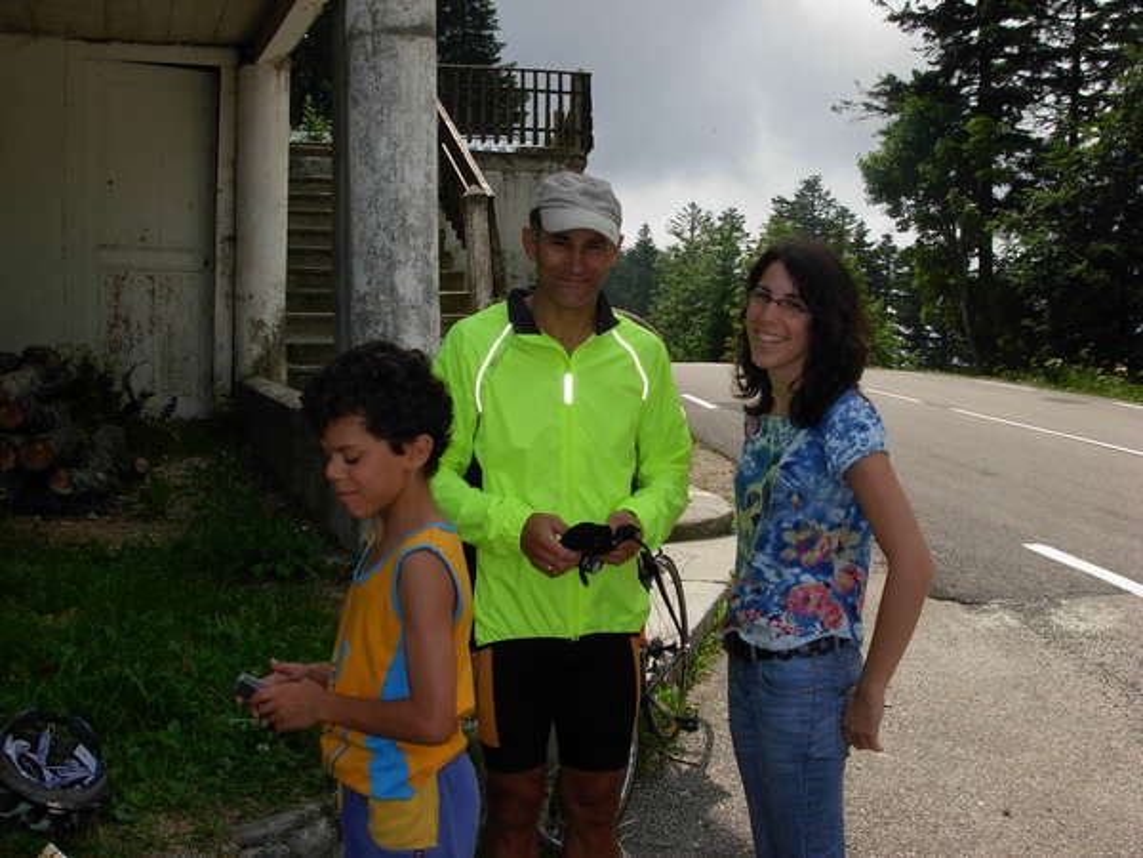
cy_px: 429
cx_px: 572
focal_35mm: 38
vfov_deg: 37.7
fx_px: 1255
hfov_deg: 49.0
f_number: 4.9
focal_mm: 6.3
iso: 79
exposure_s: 1/645
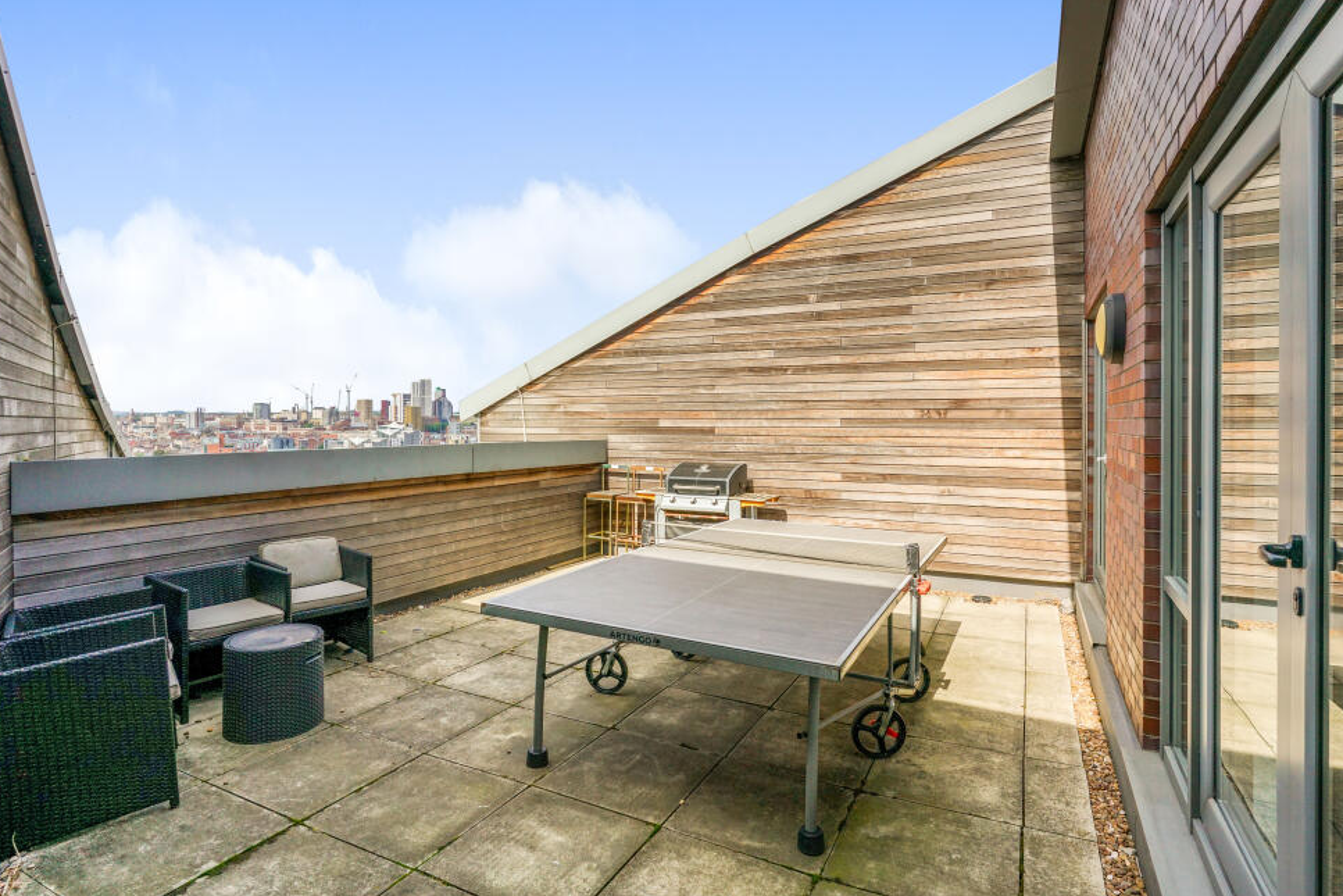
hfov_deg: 90.0
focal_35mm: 18
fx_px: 672
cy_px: 427
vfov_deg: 67.4
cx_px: 679
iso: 500
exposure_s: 1/1000
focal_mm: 17
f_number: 8
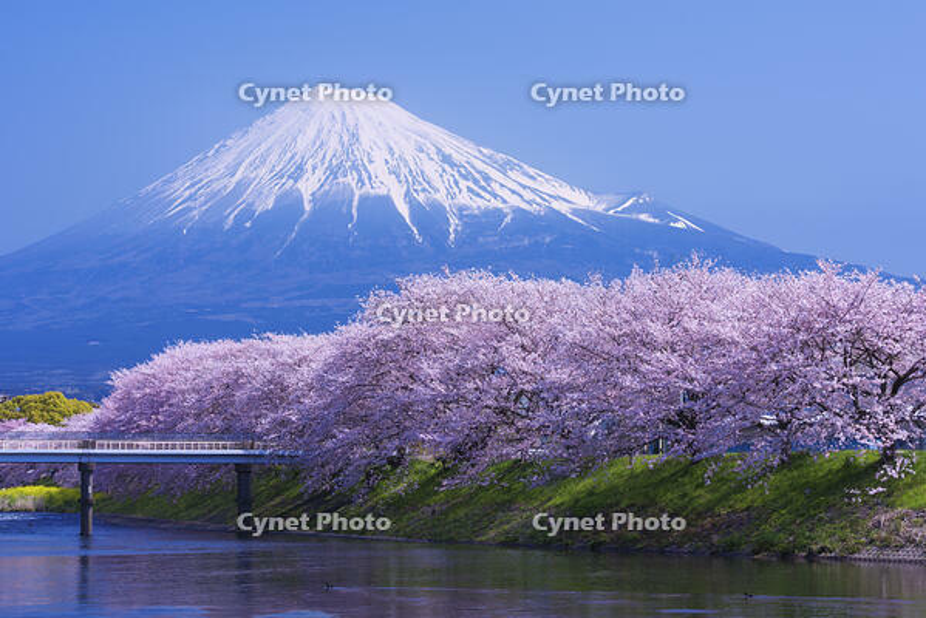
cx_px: 463
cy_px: 309
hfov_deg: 21.4
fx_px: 2445
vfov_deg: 14.4
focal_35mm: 95
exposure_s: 1/40
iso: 100
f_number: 11
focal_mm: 95
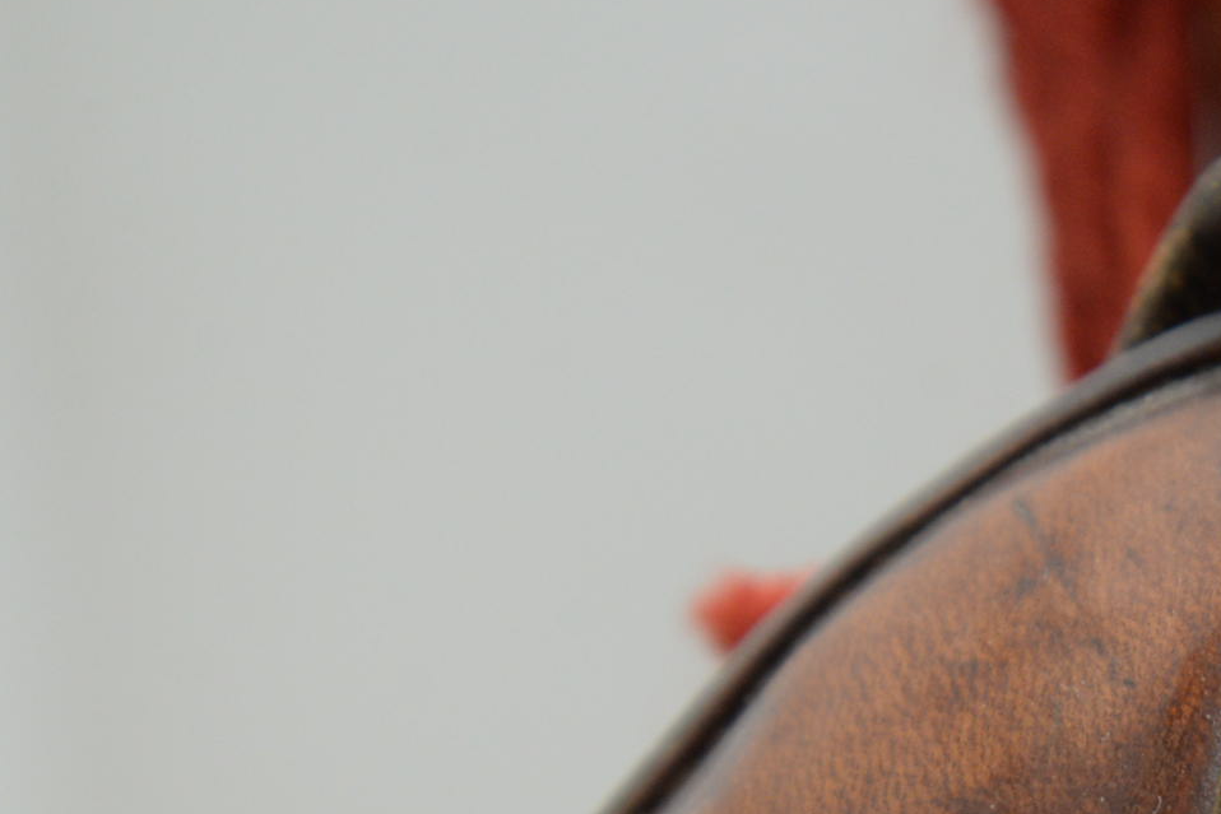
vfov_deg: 5.1
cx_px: 1519
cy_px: 1189
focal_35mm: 267
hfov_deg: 7.6
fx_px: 9056
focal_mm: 85
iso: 1250
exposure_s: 1/100
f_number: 7.1
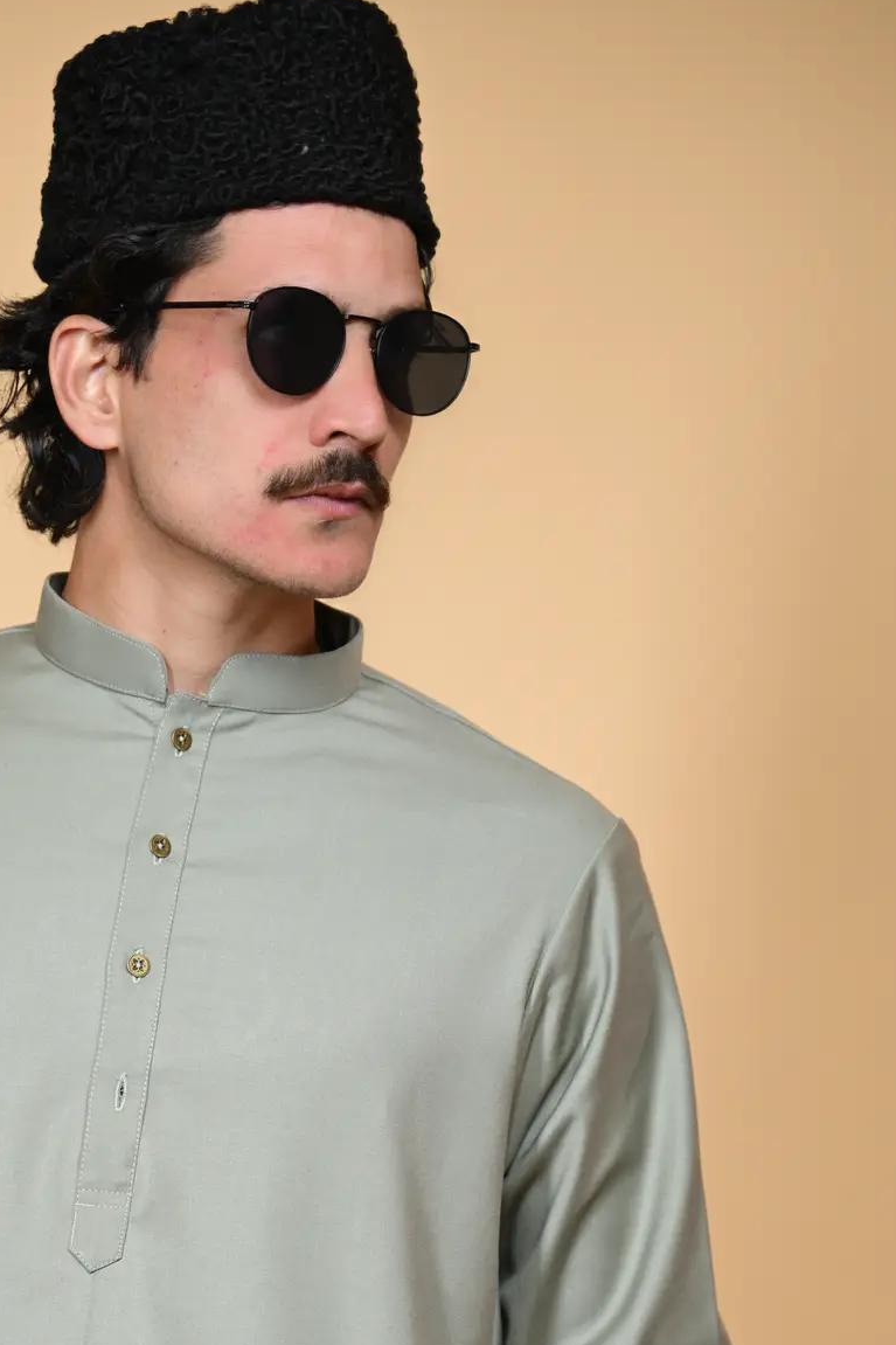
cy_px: 1309
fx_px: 5377
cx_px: 186
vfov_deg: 14.1
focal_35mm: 144
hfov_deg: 9.5
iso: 100
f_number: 2.8
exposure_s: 1/200
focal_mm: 65
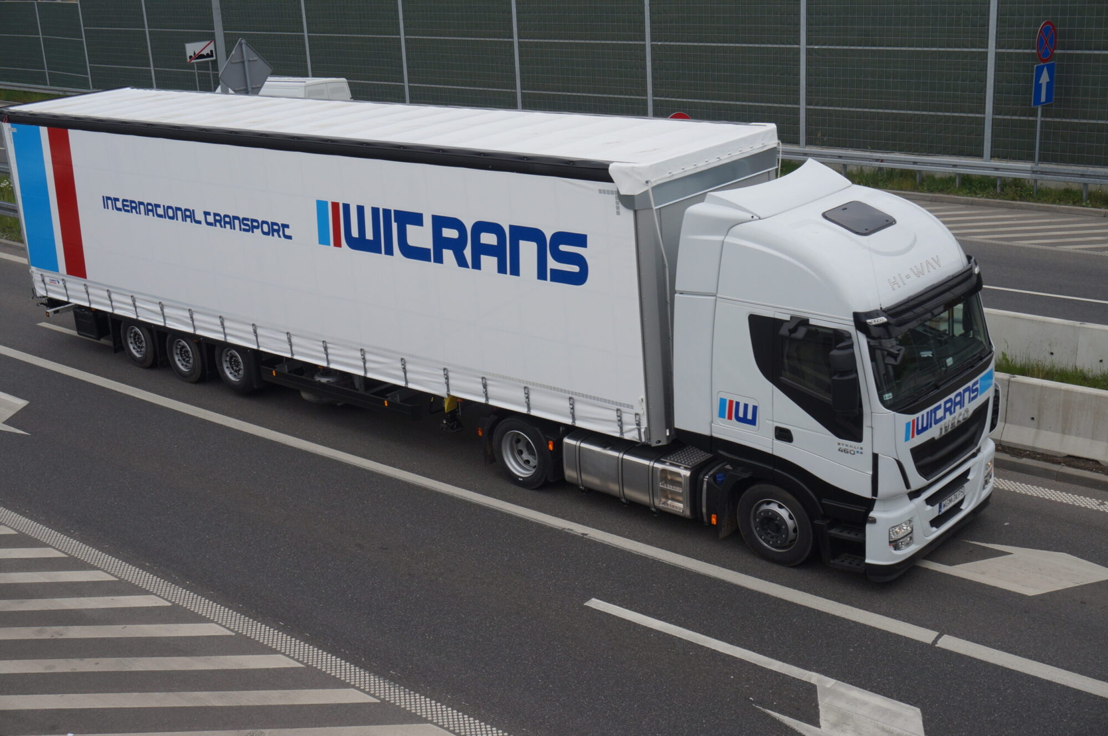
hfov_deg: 45.0
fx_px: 1337
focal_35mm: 44
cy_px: 368
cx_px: 554
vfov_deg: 30.8
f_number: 10
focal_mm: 29
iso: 200
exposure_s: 1/250
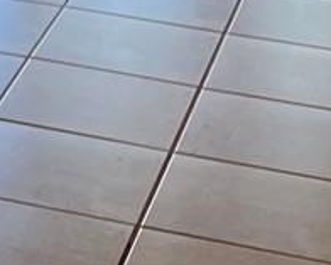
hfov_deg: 8.6
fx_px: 2029
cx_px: -409
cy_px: -306
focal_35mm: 207
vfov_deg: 7.1
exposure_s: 1/120
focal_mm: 4.25
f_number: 1.8
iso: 125
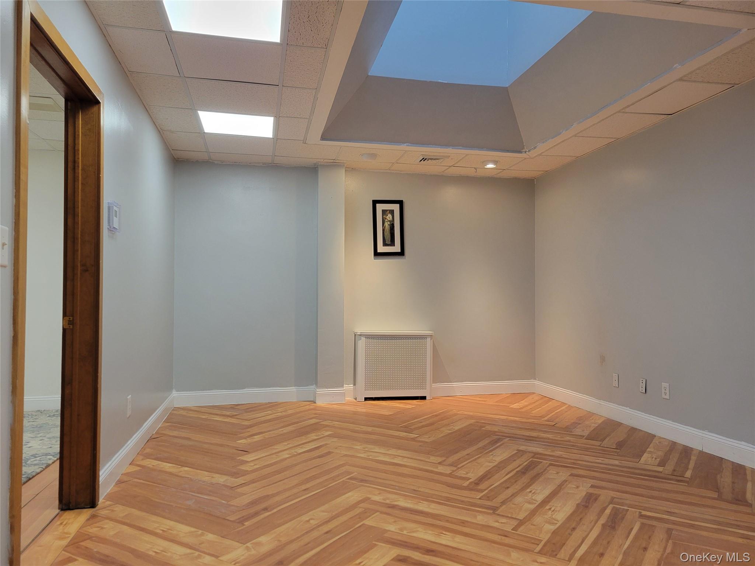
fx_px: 567
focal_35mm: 26
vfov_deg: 53.1
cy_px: 283
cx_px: 378
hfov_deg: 67.3
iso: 200
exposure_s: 1/120
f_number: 1.8
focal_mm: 5.4
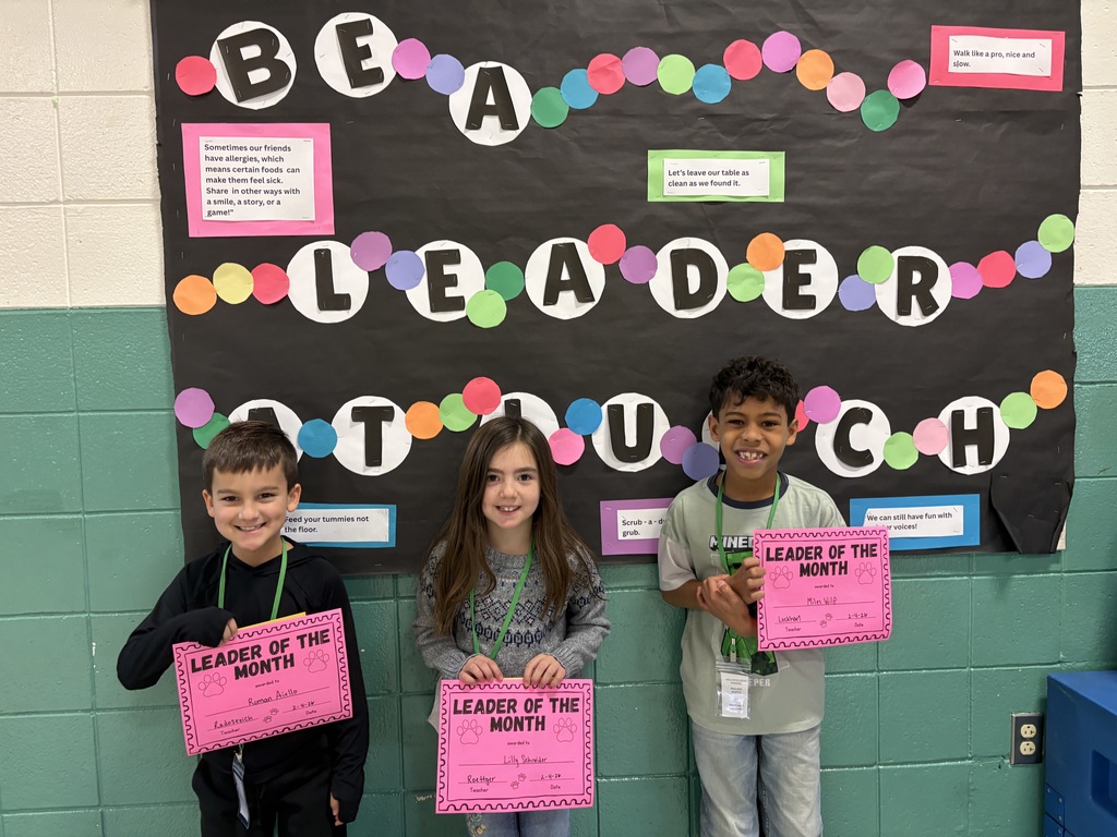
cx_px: 558
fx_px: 839
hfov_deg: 67.3
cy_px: 418
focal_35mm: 26
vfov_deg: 53.1
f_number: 1.6
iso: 200
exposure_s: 1/60
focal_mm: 5.96
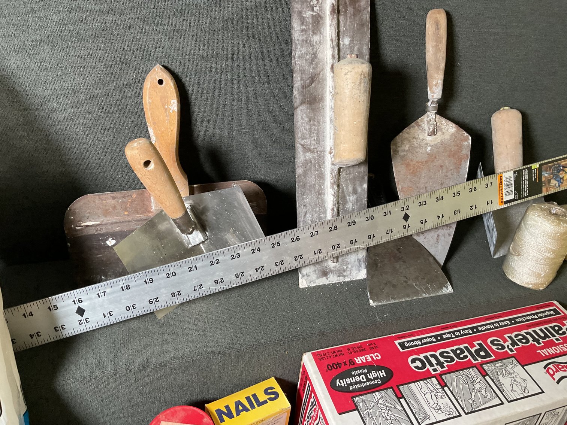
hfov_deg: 61.7
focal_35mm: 29
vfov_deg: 48.2
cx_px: 284
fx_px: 475
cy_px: 212
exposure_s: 1/60
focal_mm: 3
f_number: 1.8
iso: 125
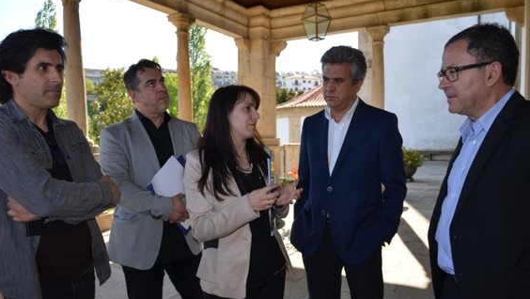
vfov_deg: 40.2
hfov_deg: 66.0
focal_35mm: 29
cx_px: 261
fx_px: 408
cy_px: 168
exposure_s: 1/200
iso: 100
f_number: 4.5
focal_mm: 18
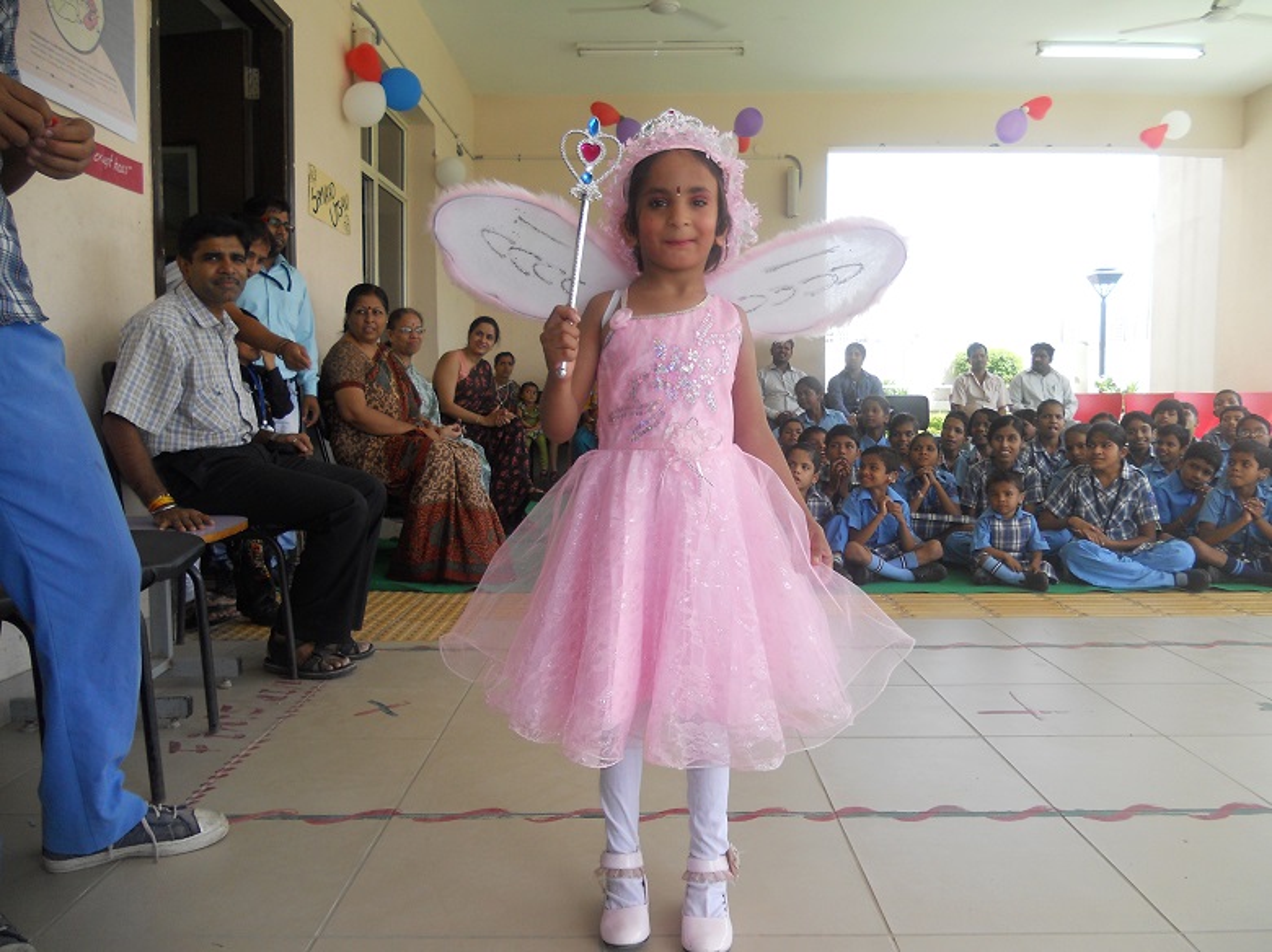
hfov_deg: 65.4
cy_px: 476
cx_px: 636
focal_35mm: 27
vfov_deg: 51.3
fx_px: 992
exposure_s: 1/160
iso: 80
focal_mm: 4.9
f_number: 3.2
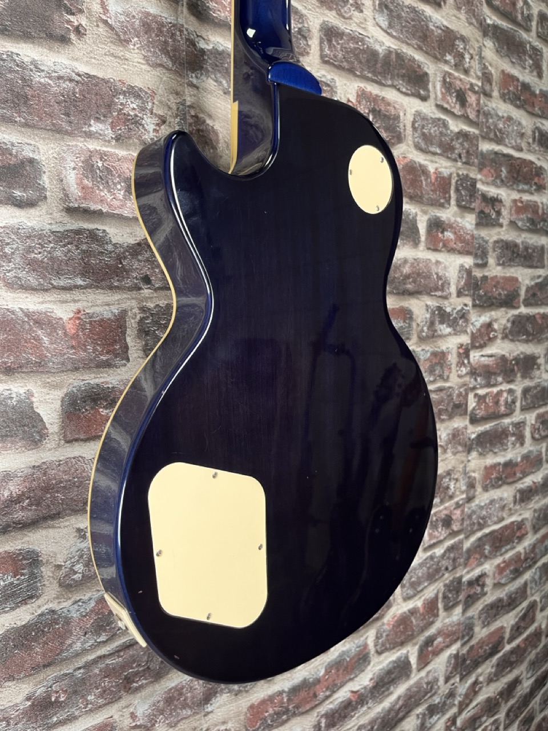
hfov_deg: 53.1
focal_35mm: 26
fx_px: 549
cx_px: 274
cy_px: 366
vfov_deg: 67.3
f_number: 1.6
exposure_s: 1/85
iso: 125
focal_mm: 5.1
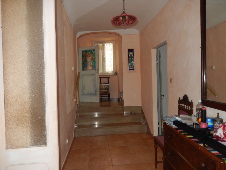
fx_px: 163
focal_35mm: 25
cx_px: 113
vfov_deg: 54.9
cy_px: 85
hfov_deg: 69.4
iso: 200
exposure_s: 1/30
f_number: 3.4
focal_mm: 4.5
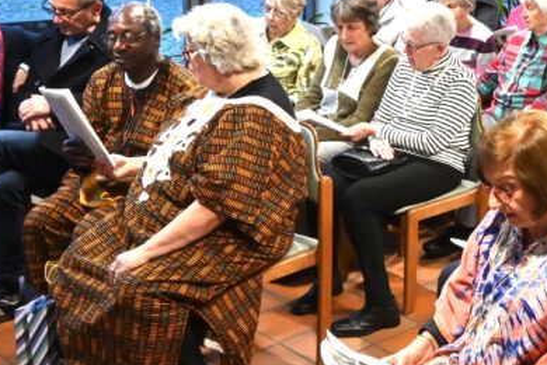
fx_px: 957
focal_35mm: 63
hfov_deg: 29.8
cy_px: 128
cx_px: 540
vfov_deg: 21.5
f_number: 8
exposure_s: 1/25
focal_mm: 16
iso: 4000
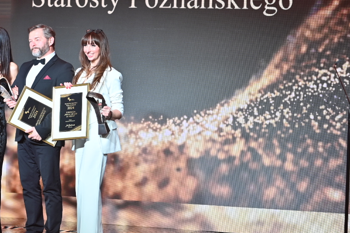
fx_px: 1429
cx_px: 20
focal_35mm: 147
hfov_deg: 13.8
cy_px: 105
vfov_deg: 9.3
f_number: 2.8
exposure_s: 1/80
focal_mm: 70
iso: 280
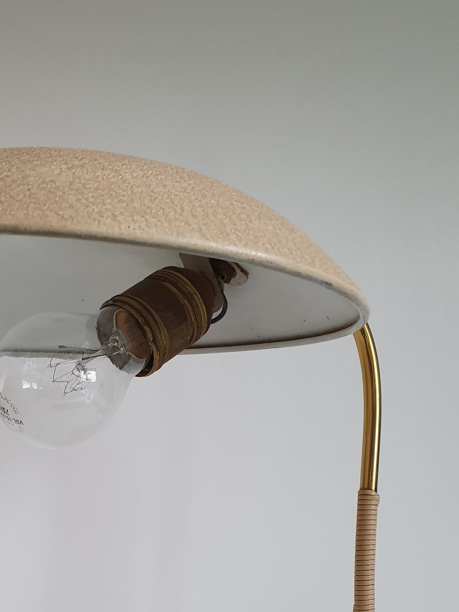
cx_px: 111
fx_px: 813
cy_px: 501
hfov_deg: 30.9
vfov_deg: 39.4
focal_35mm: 46
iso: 250
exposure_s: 1/50
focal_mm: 4.32
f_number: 2.4
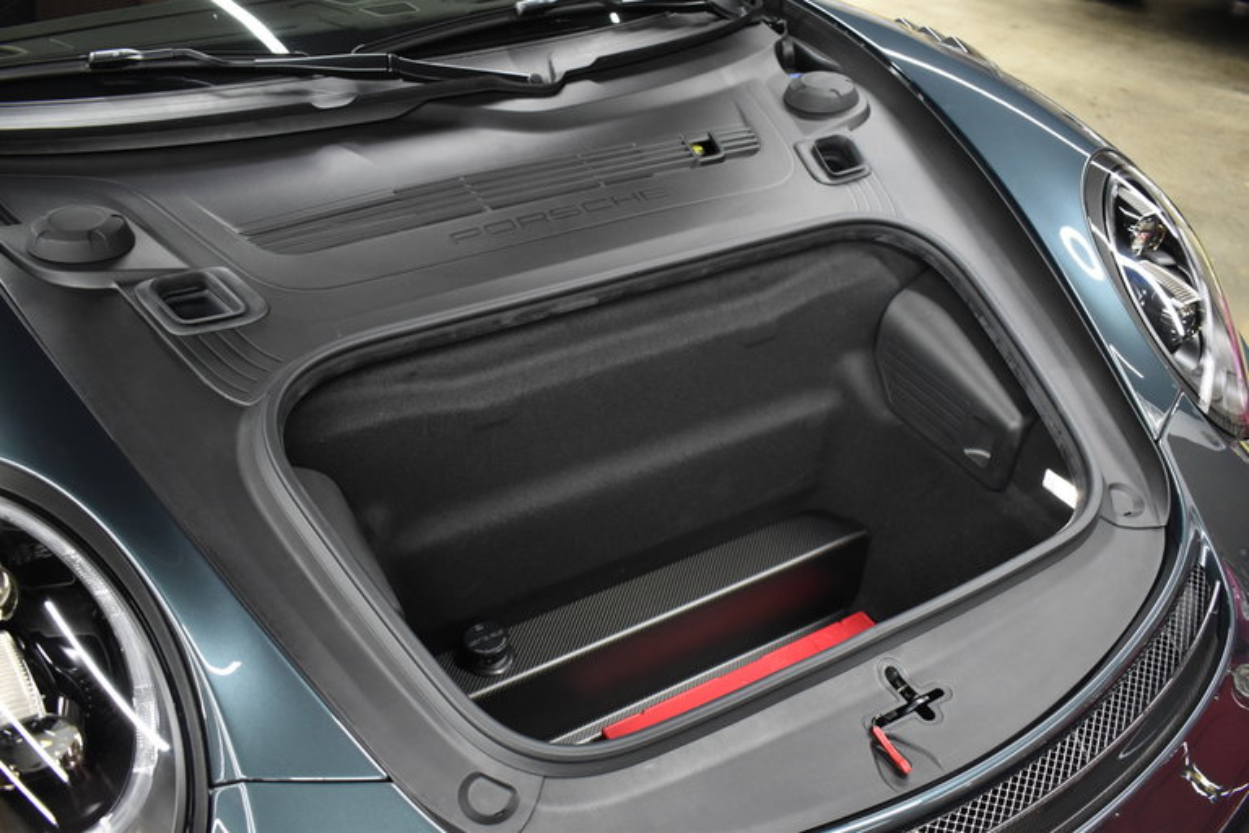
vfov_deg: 41.7
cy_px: 416
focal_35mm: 32
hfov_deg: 59.5
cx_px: 624
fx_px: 1093
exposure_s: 1/30
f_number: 3.8
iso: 1250
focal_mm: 21
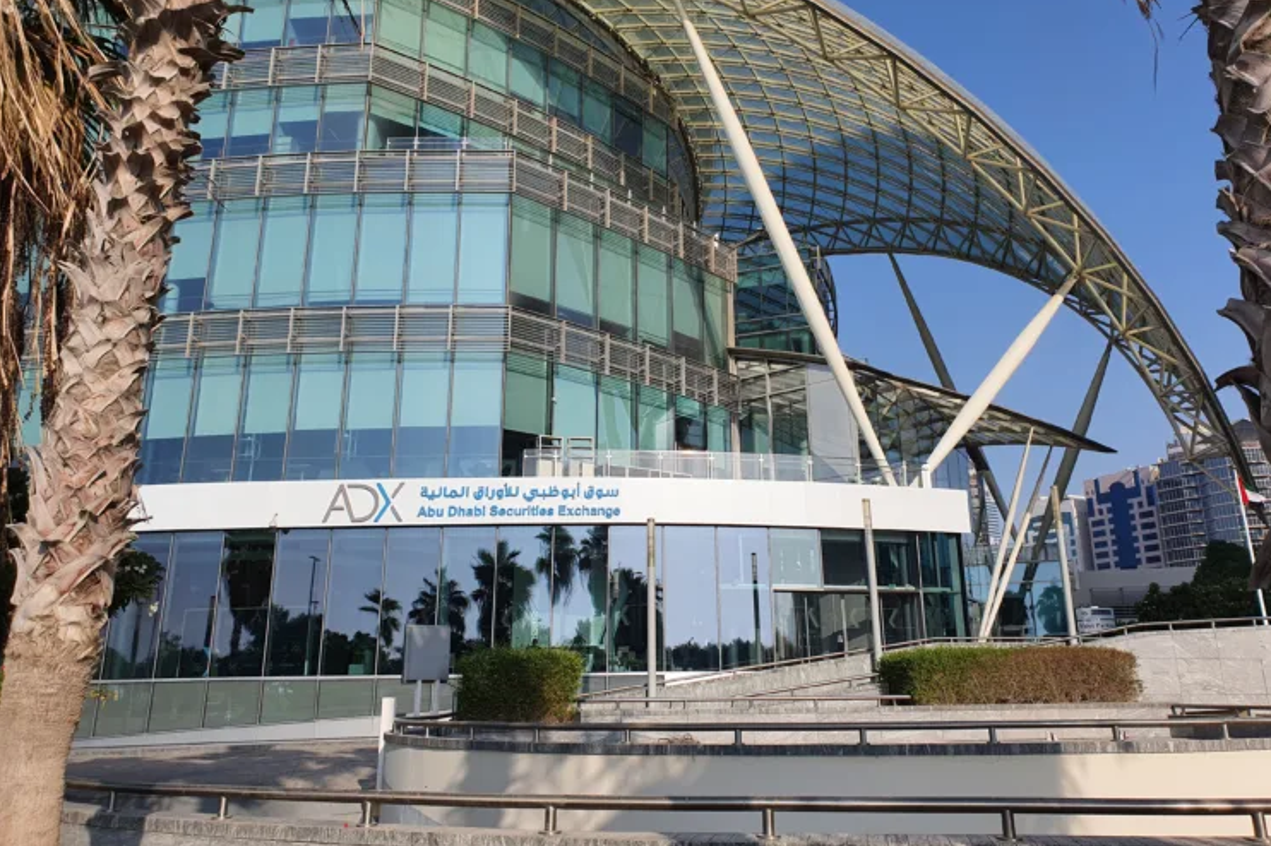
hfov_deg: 65.5
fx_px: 988
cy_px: 375
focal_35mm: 28
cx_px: 656
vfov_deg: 46.3
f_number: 2.4
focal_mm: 4.32
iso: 50
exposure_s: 1/2440
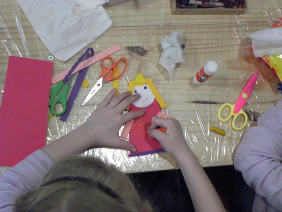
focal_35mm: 64
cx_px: 141
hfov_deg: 30.3
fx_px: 521
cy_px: 106
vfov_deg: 22.9
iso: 200
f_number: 3.5
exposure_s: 1/20
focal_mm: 11.4
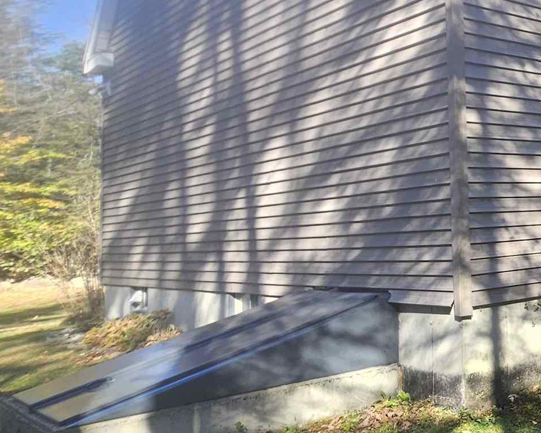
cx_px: 685
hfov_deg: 33.8
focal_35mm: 41
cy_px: 160
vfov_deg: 36.3
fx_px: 657
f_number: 2.2
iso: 50
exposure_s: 1/208
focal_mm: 2.2
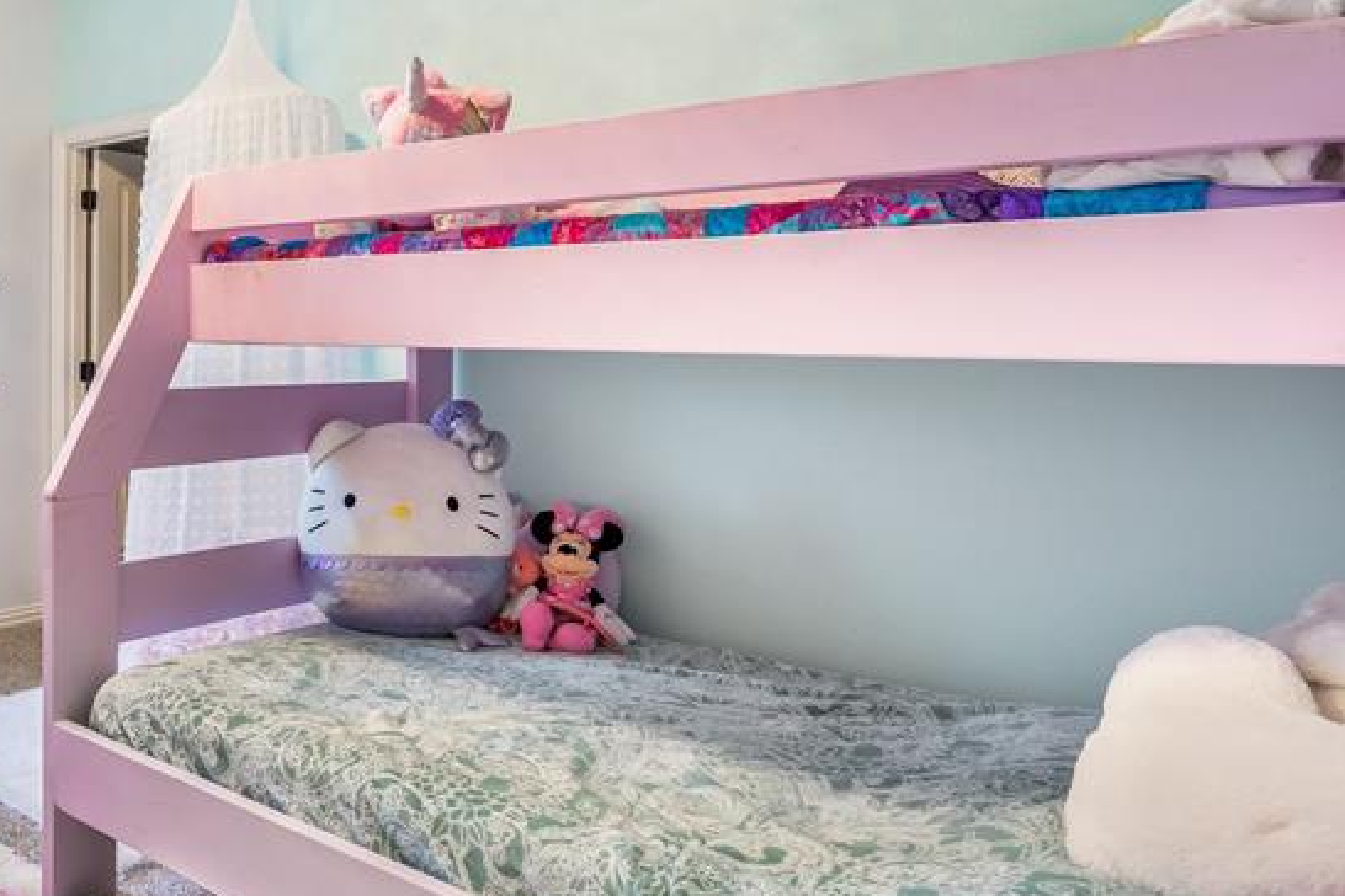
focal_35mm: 30
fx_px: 1121
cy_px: 345
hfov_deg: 53.9
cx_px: 128
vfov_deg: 43.3
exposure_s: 1/1.25
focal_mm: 16
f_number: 8
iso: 400
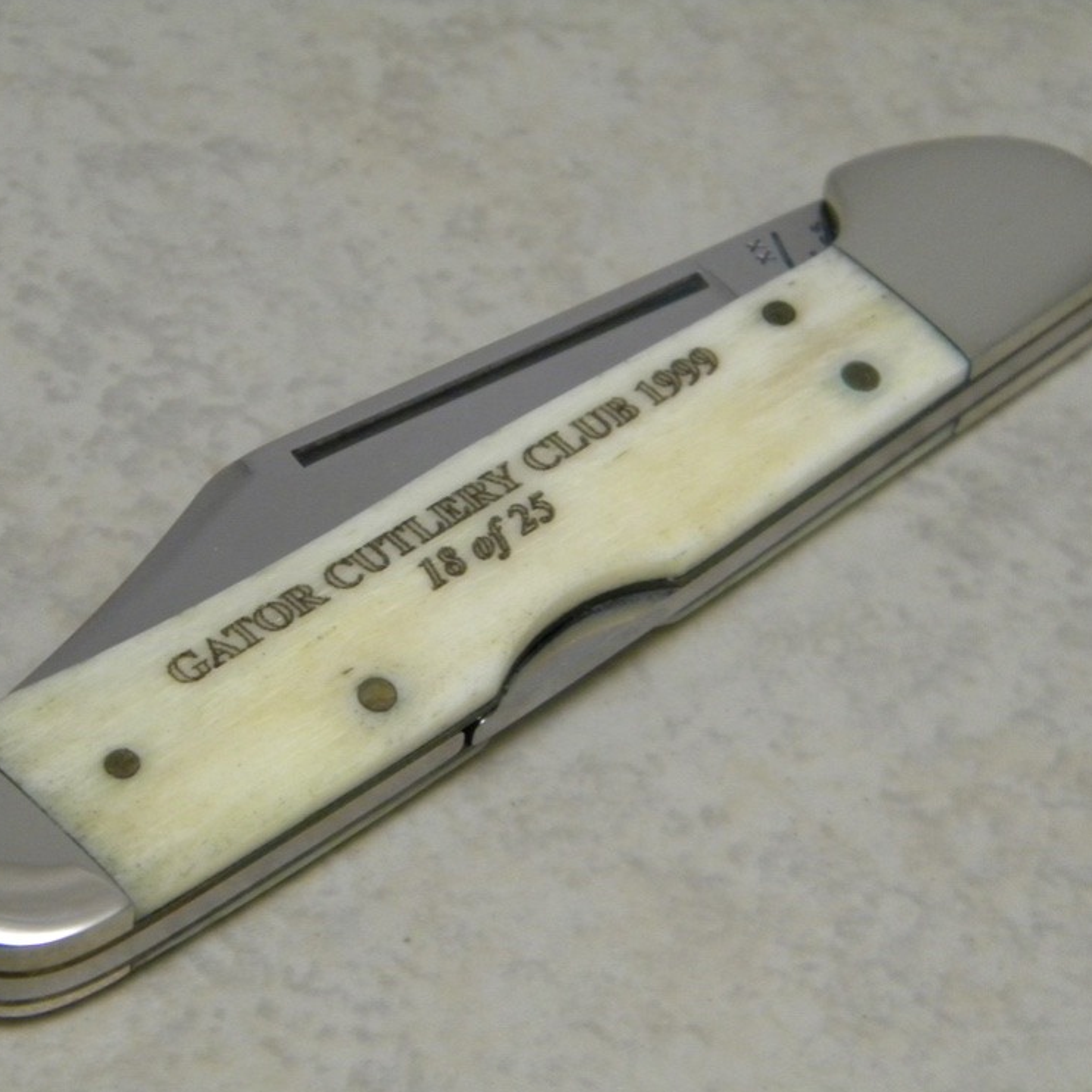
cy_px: 547
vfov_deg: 14.0
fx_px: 4461
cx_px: 481
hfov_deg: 14.0
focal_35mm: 125
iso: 400
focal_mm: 19
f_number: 4.7
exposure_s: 1/30.2
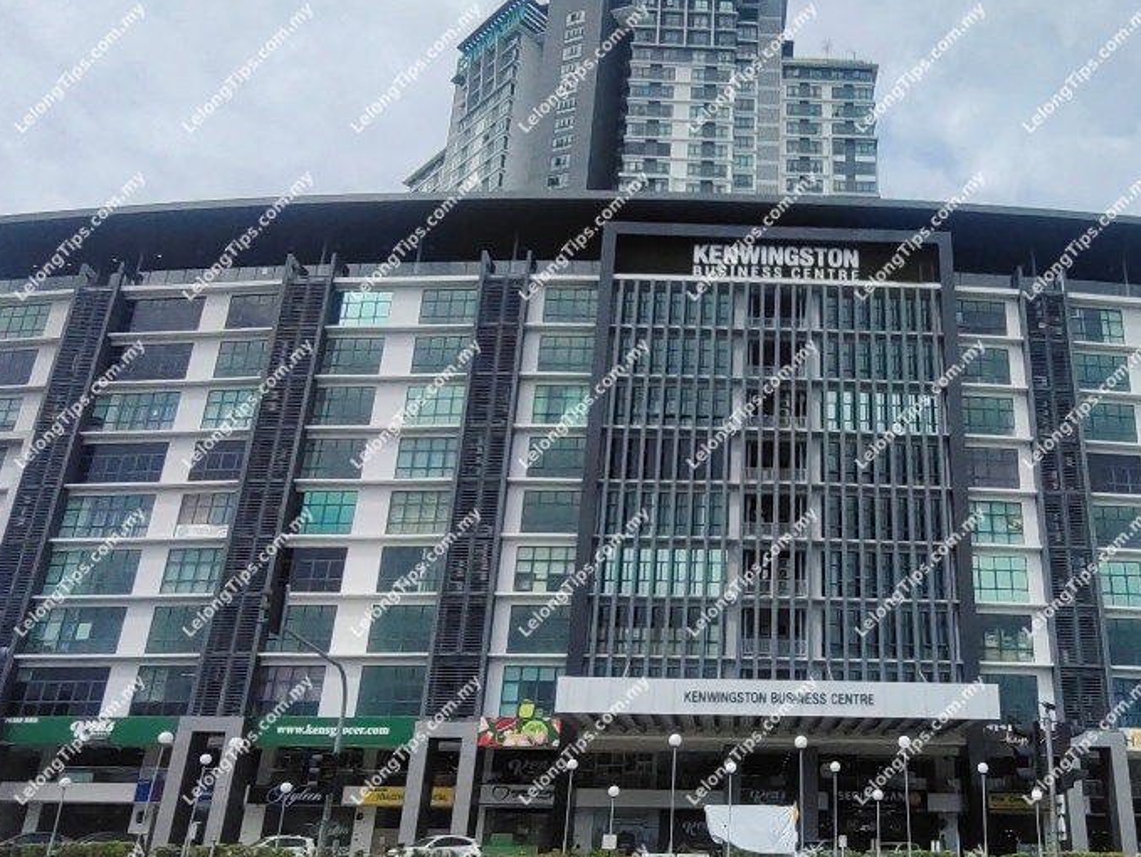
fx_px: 890
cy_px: 370
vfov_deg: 51.2
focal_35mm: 27
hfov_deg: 63.1
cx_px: 790
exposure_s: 1/2342
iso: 50
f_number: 2.2
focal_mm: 1.66
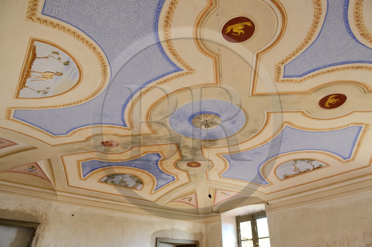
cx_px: 186
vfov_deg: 53.1
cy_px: 124
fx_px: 248
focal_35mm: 24
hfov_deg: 73.8
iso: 800
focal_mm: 24
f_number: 5.6
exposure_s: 1/50
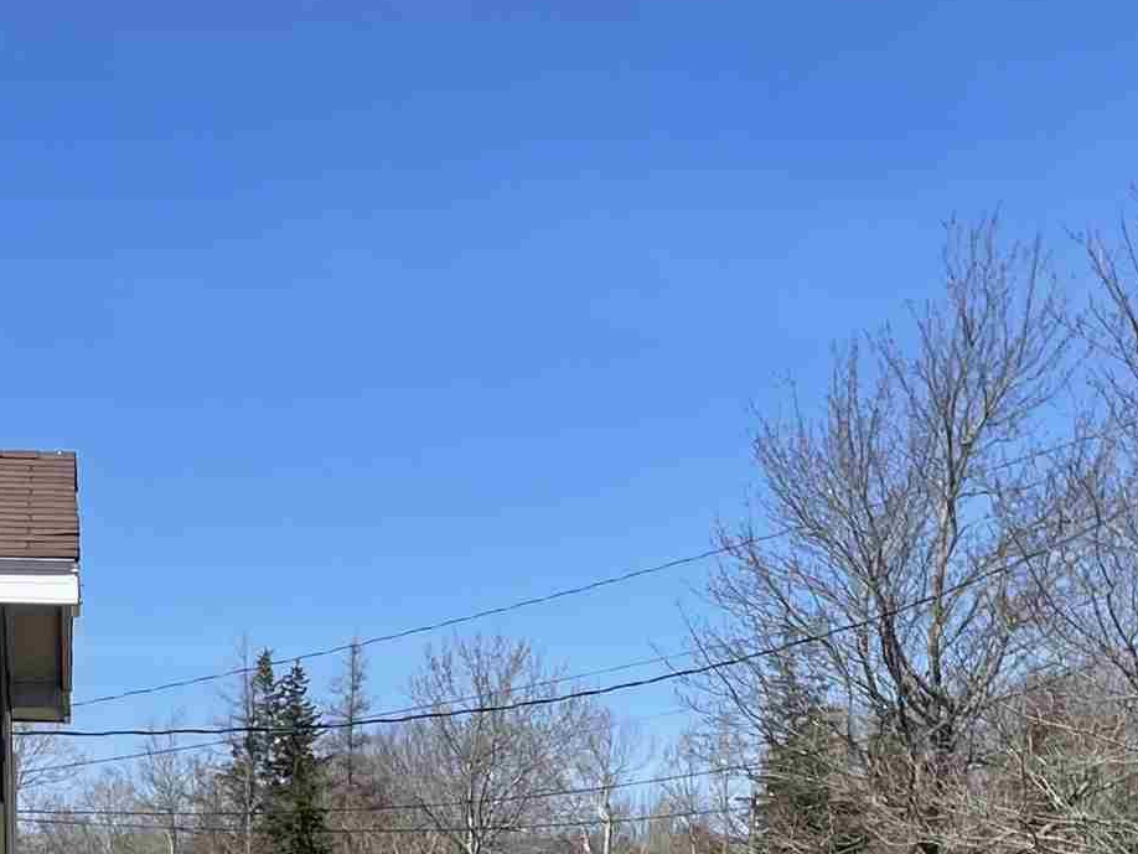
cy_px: 1132
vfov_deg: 16.0
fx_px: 2861
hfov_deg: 22.5
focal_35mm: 87
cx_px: 511
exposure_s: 1/4000
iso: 32
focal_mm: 4.2
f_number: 1.6
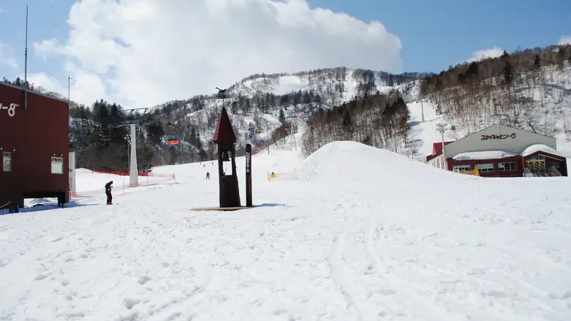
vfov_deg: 40.1
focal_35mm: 29
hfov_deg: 66.1
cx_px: 281
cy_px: 144
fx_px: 439
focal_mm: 18
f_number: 5.6
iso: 100
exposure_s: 1/1600
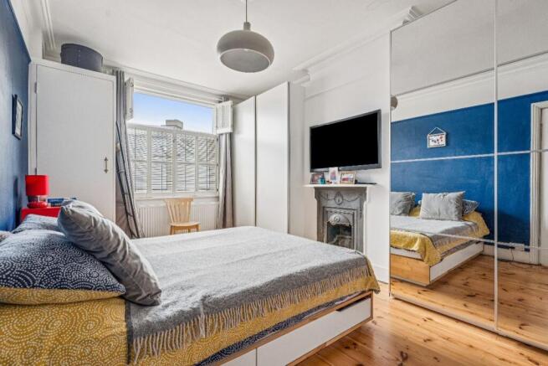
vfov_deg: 73.8
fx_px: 244
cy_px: 183
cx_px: 274
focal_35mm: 16
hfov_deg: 96.7
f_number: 8
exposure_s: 1/1.67
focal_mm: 16
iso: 400
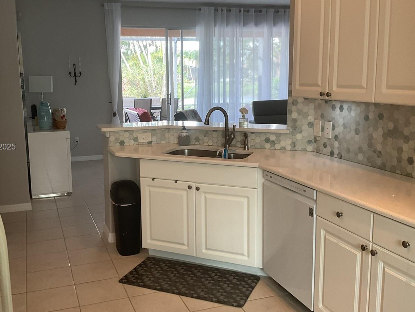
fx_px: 456
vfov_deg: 37.7
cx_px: 182
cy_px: 147
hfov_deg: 48.9
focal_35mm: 38
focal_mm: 3
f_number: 1.8
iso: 80
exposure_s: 1/60
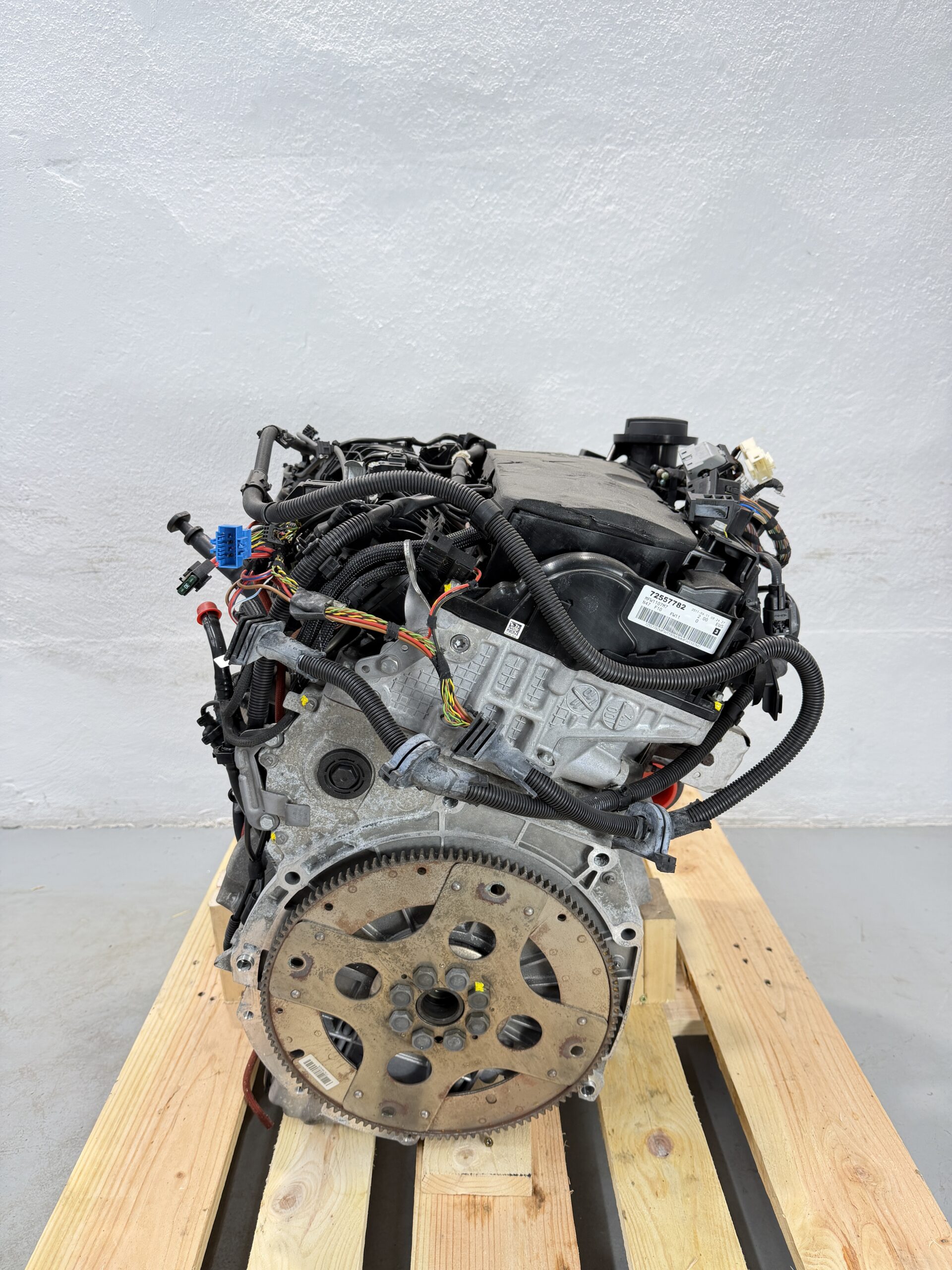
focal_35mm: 24
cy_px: 635
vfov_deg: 71.6
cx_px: 476
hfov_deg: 56.8
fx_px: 880
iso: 125
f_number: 1.78
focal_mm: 6.76
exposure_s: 1/50
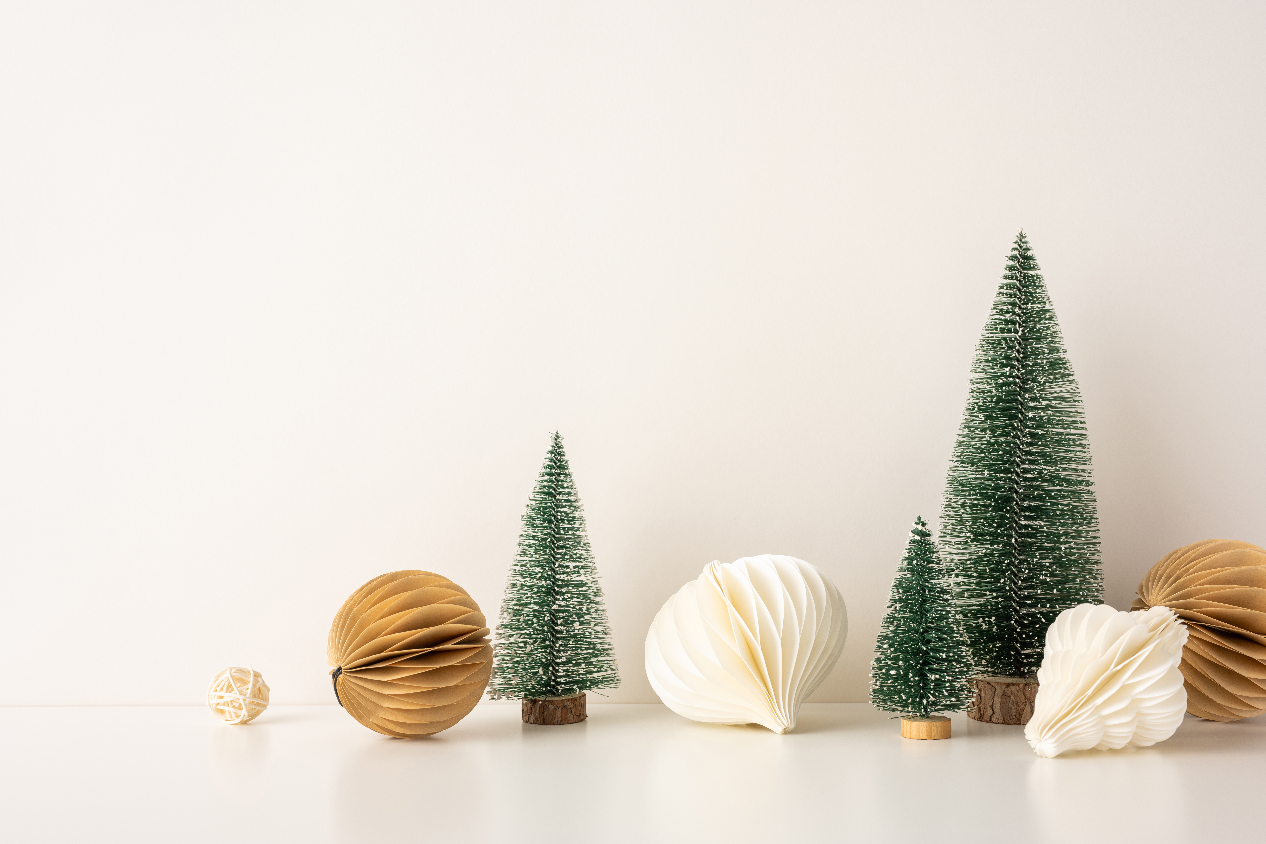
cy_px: 422
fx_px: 1758
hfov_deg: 39.6
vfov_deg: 27.0
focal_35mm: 50
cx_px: 633
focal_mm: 50
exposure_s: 1/125
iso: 100
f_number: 8
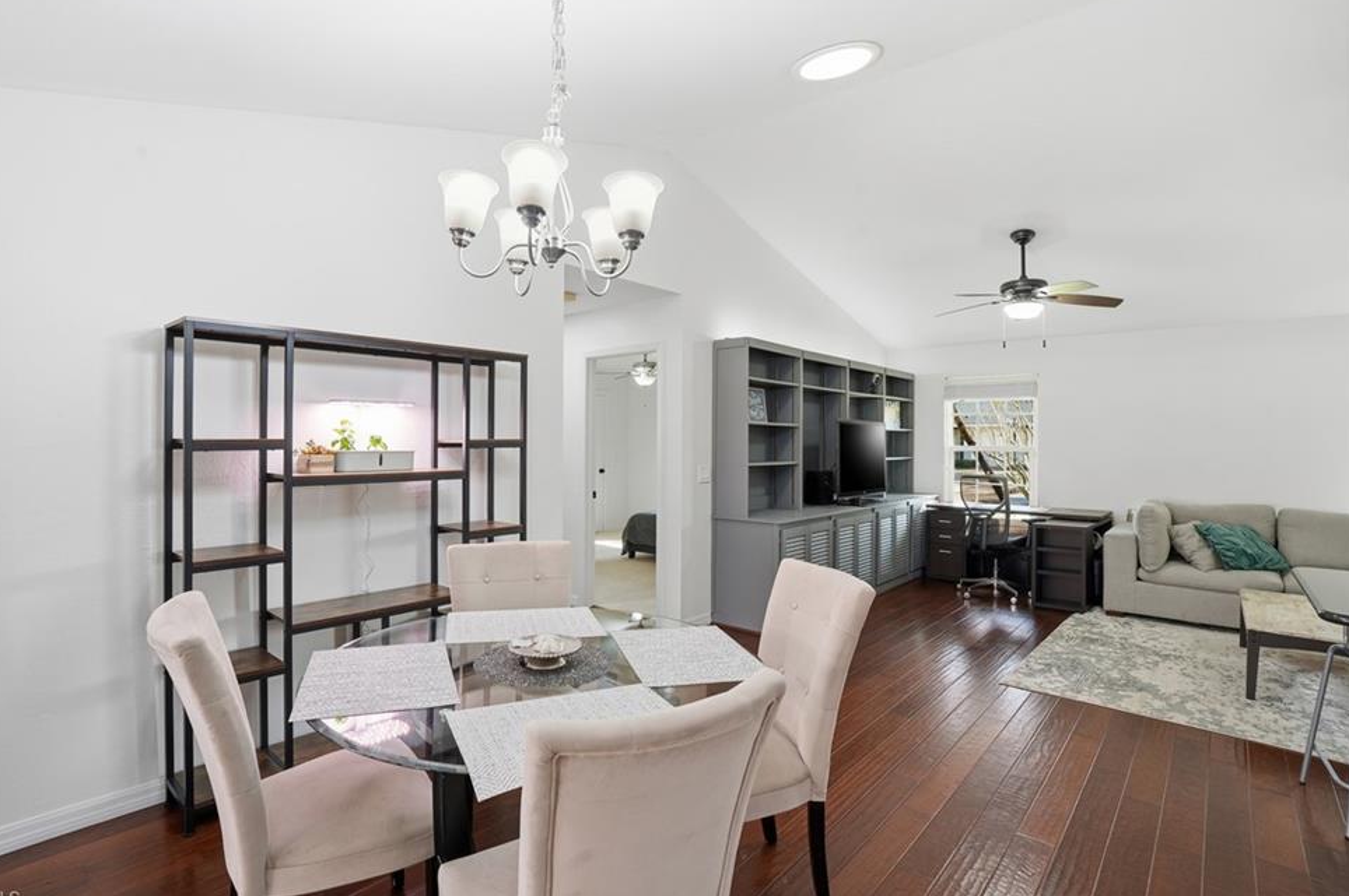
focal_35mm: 17
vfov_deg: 70.3
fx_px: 636
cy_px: 435
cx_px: 640
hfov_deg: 93.2
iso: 200
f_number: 9
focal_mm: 16
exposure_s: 1/50
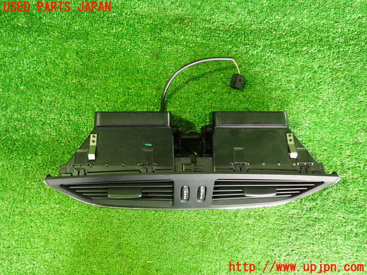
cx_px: 184
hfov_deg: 60.0
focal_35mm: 30
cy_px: 138
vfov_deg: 46.8
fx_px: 318
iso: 800
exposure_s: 1/25
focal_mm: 5.4
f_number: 2.3
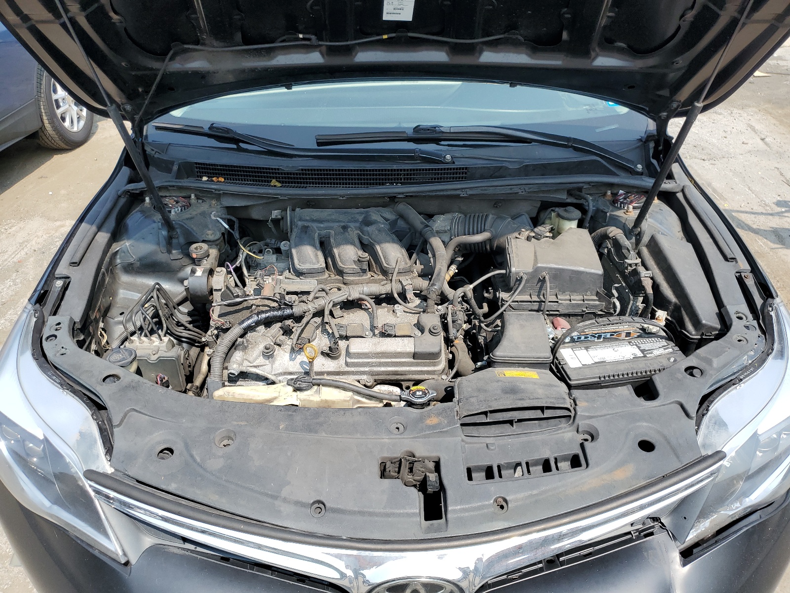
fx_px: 593
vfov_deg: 53.1
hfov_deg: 67.3
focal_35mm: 26
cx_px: 395
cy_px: 296
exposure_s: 1/1429
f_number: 1.5
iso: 50
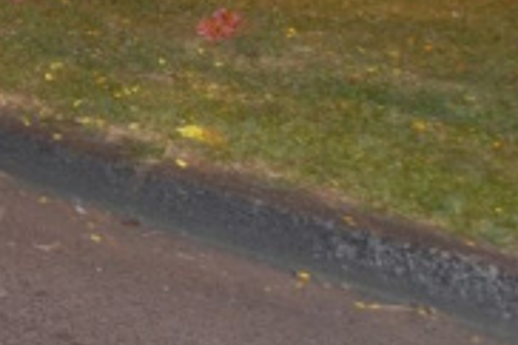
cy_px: -94
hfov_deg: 11.4
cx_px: -615
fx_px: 2271
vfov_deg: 8.6
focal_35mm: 158
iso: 400
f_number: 4
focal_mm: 24
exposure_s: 1/5
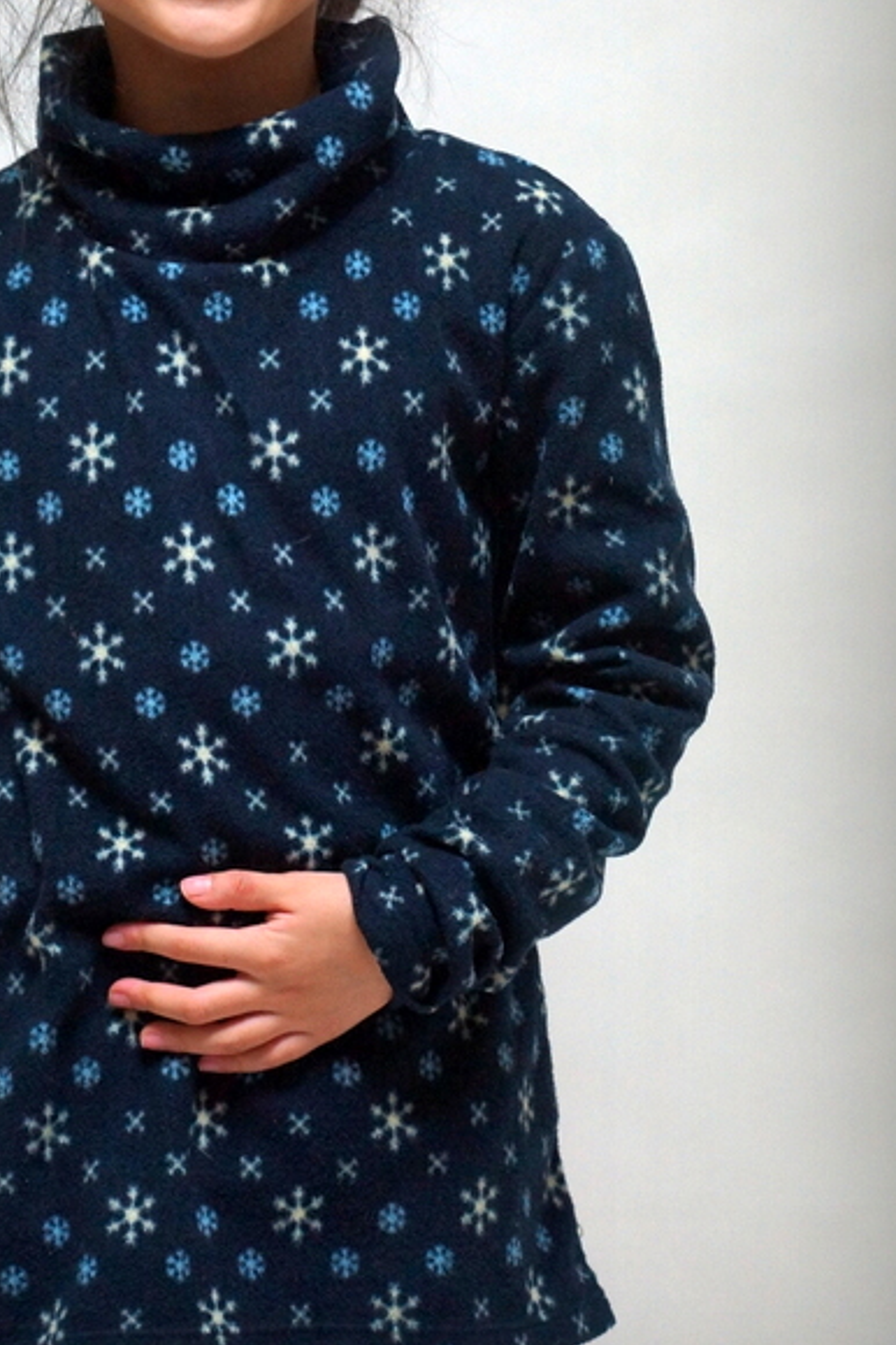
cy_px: 474
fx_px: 5226
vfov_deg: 14.6
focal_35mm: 140
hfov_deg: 9.8
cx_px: 288
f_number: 4
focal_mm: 50
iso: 800
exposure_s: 1/160
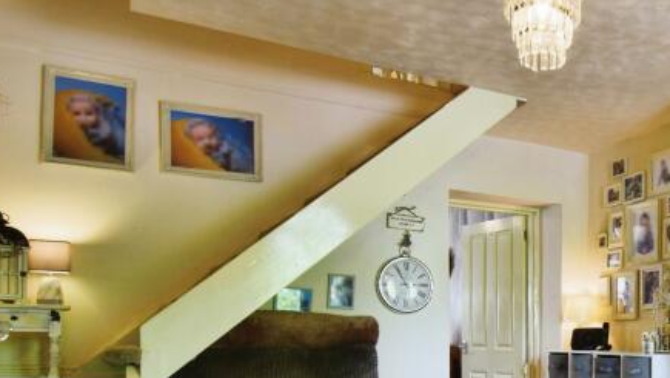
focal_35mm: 37
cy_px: 327
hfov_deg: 47.4
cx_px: 625
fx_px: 658
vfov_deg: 30.8
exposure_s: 1/10
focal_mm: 10
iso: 400
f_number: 7.1
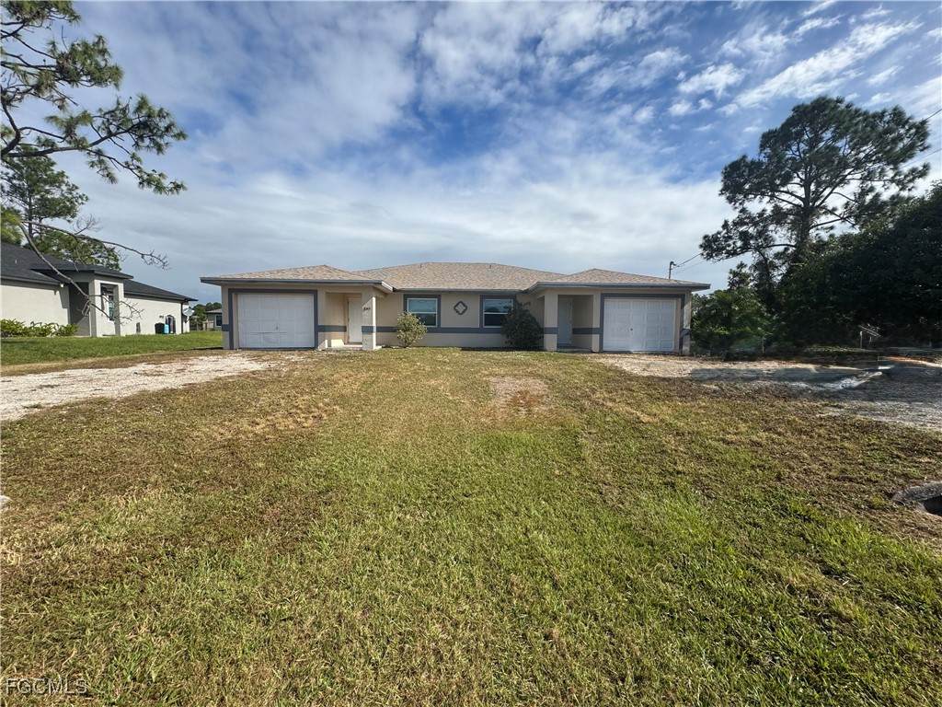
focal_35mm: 14
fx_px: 381
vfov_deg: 85.7
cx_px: 471
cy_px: 354
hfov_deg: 102.1
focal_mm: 2.22
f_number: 2.2
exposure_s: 1/2342
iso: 50
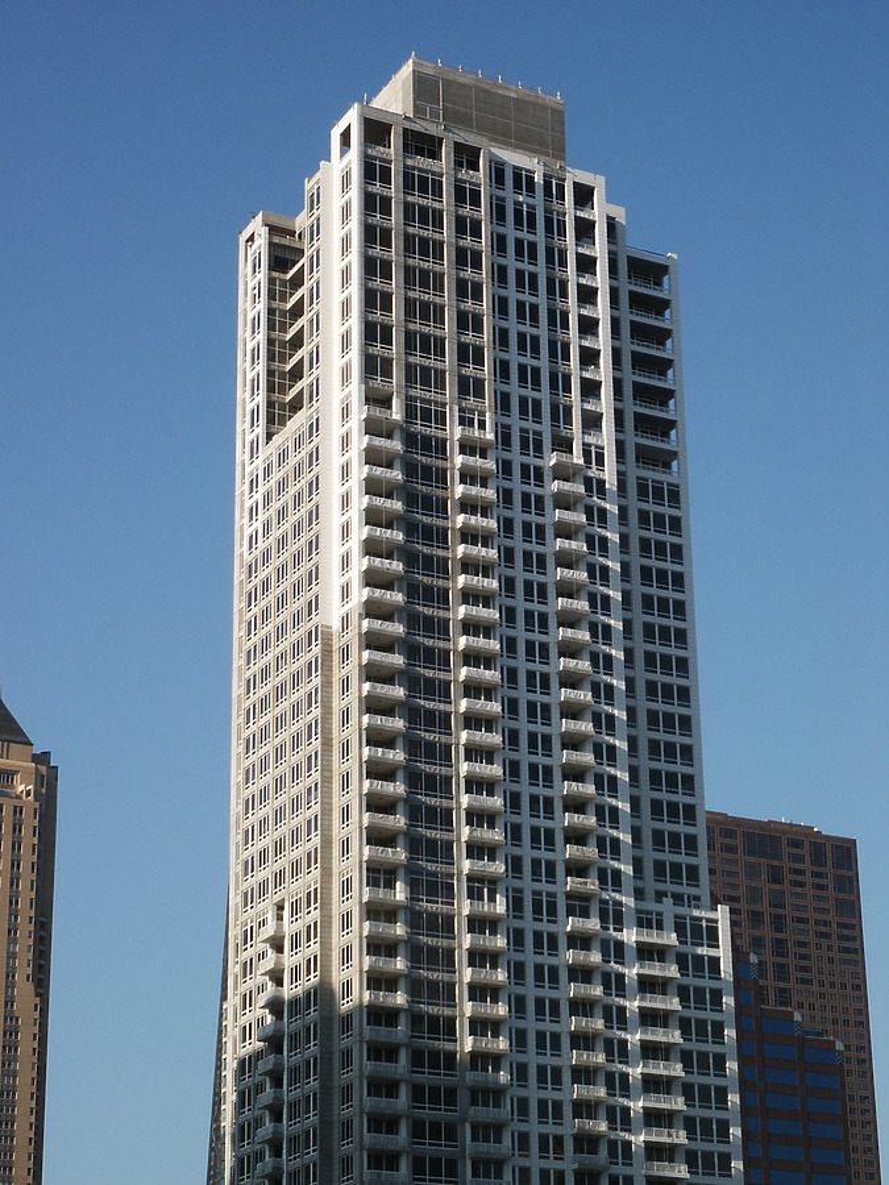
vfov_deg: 24.1
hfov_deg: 18.2
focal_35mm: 81
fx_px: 2774
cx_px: 444
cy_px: 592
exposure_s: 1/180
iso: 64
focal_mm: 16.14
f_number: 8
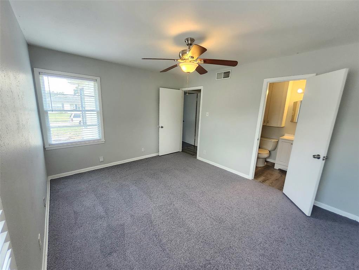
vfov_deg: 90.0
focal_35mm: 13
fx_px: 135
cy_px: 135
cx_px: 180
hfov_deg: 106.1
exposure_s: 1/60.2
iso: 100
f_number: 2.2
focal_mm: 1.13
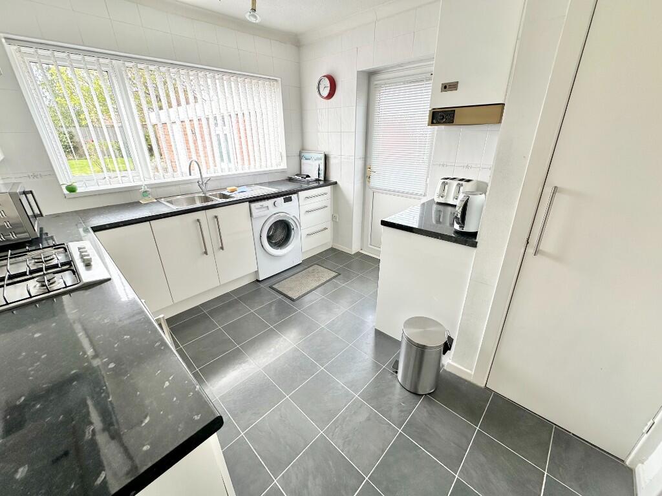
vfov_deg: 85.7
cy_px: 248
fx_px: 268
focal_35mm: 14
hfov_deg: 102.1
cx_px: 331
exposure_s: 1/138
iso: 40
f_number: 2.2
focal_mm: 2.22
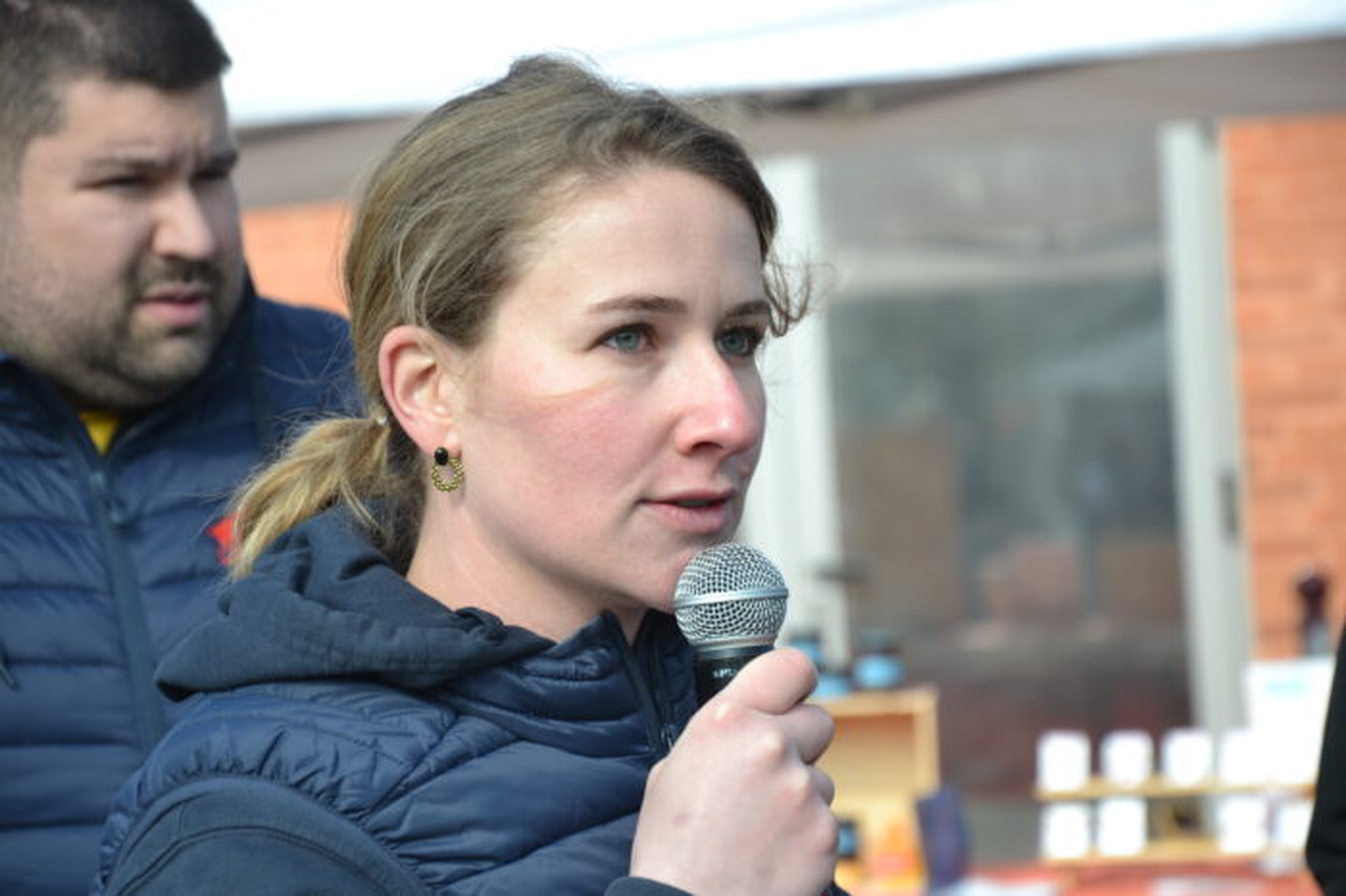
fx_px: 5886
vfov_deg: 8.7
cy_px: 448
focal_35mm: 158
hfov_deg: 13.0
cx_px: 673
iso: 100
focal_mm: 105
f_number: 6.3
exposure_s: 1/160
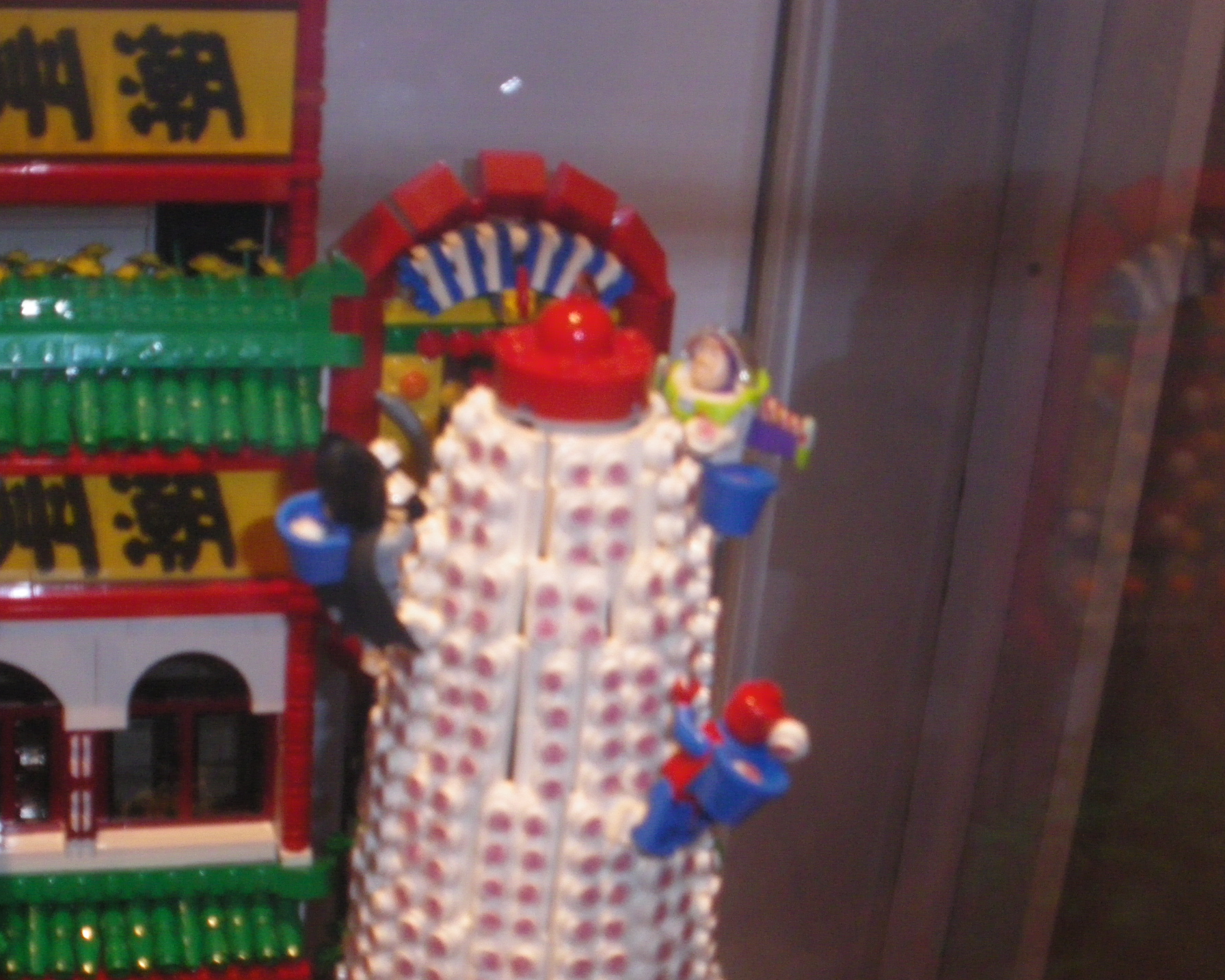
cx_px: 476
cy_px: 580
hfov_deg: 29.5
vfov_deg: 23.8
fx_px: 2321
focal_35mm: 64
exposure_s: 1/60
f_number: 4.4
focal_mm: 9
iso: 400
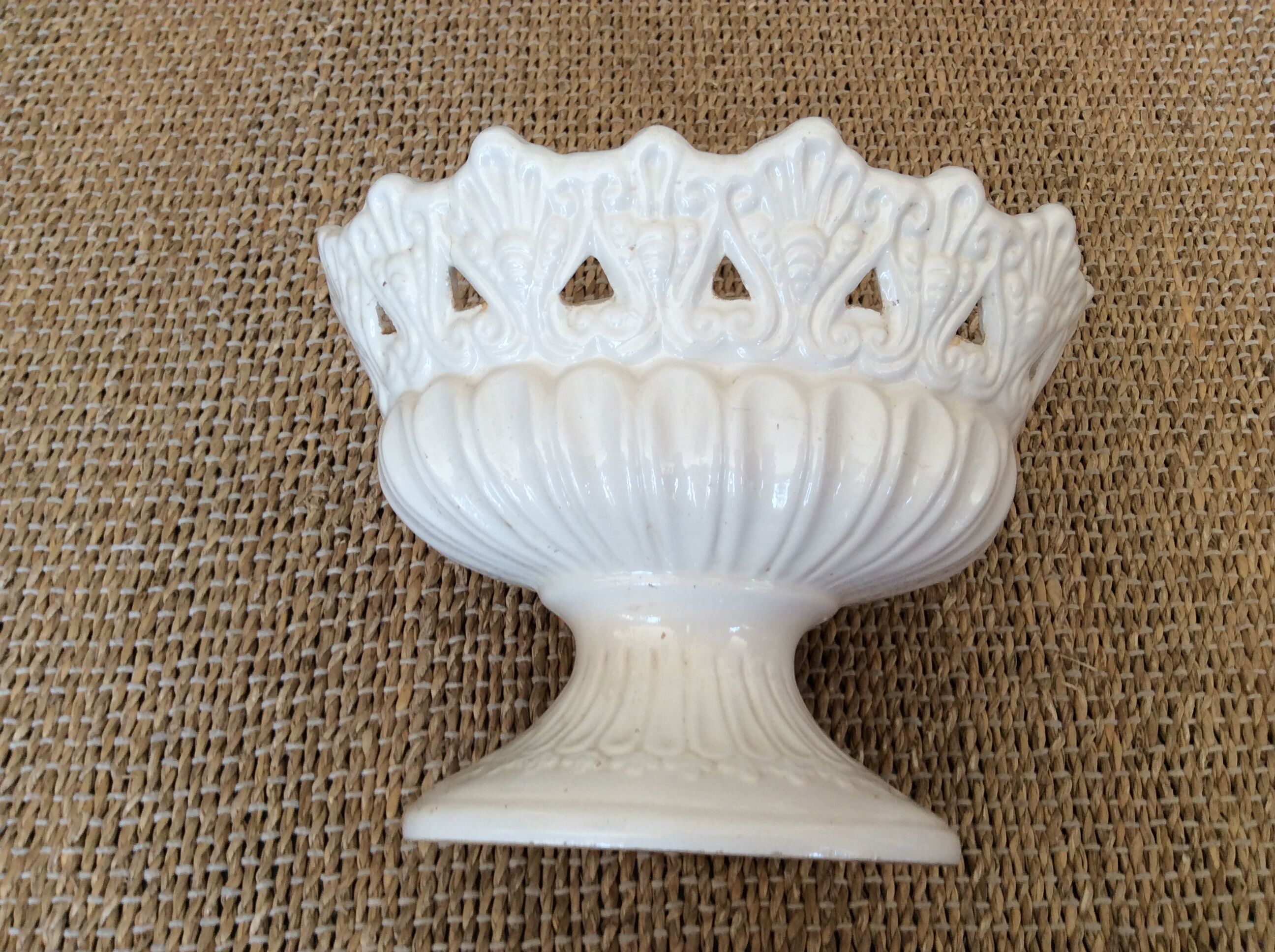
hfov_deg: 56.9
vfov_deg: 44.1
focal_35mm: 32
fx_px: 1177
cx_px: 638
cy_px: 476
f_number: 2.4
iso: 40
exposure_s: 1/33
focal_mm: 3.3
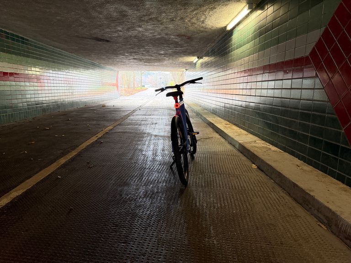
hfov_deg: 71.6
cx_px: 176
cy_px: 132
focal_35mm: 24
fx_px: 243
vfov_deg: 56.8
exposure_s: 1/56
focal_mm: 6.76
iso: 500
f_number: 1.78
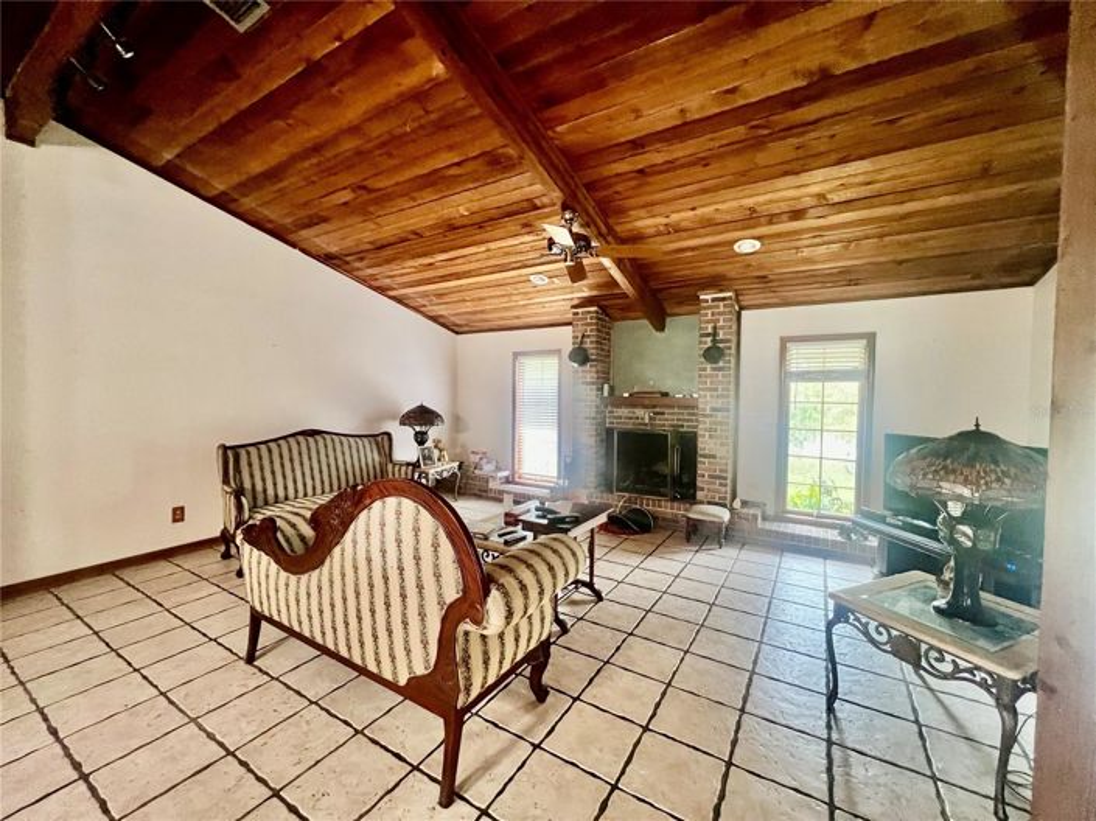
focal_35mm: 13
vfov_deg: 89.9
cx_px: 548
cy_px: 410
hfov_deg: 106.2
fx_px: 411
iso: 800
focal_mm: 1.57
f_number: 1.8
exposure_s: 1/60
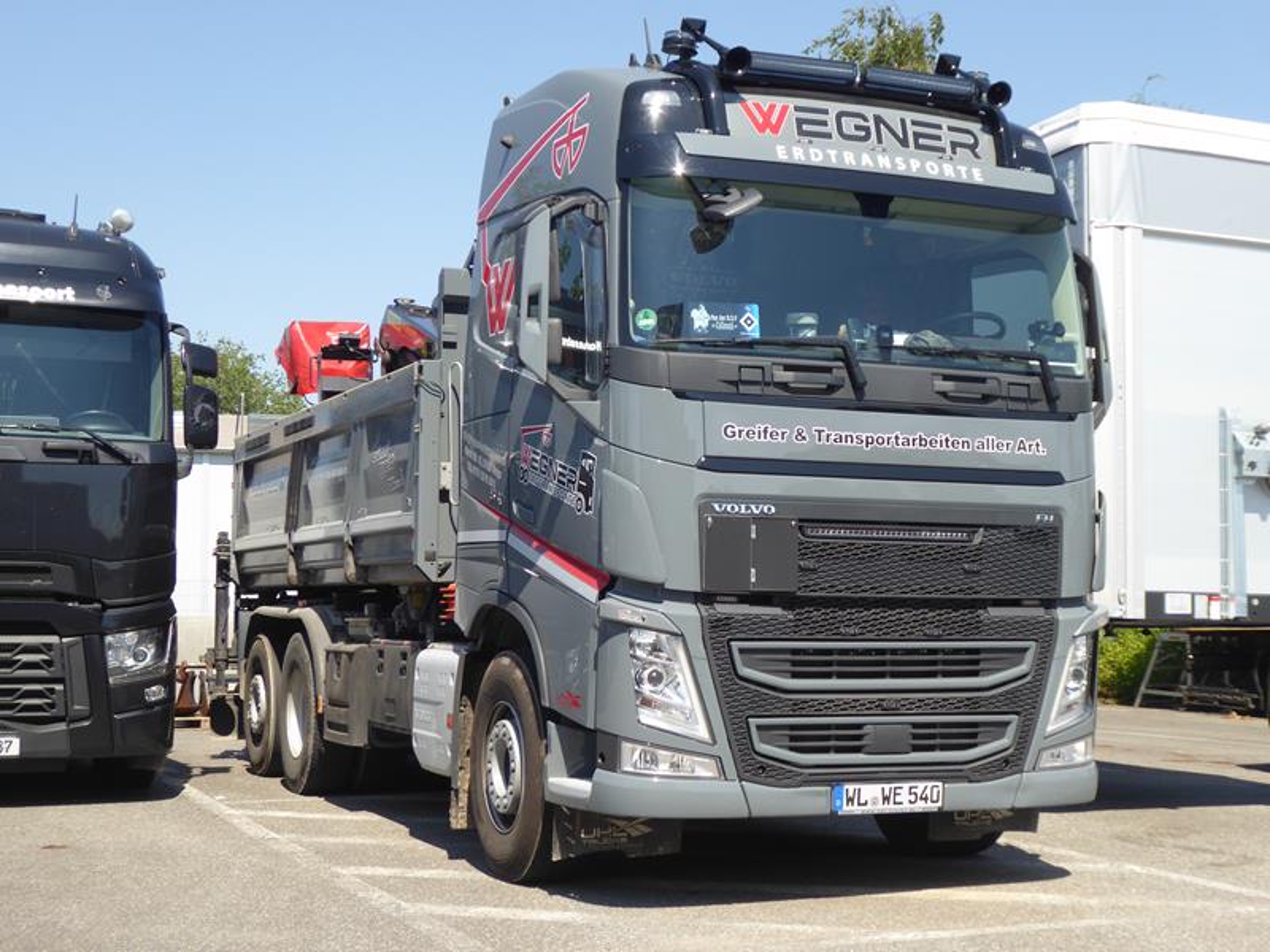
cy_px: 476
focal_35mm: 50
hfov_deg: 38.2
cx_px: 635
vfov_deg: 29.1
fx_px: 1834
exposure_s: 1/500
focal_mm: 9
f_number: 4.1
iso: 100
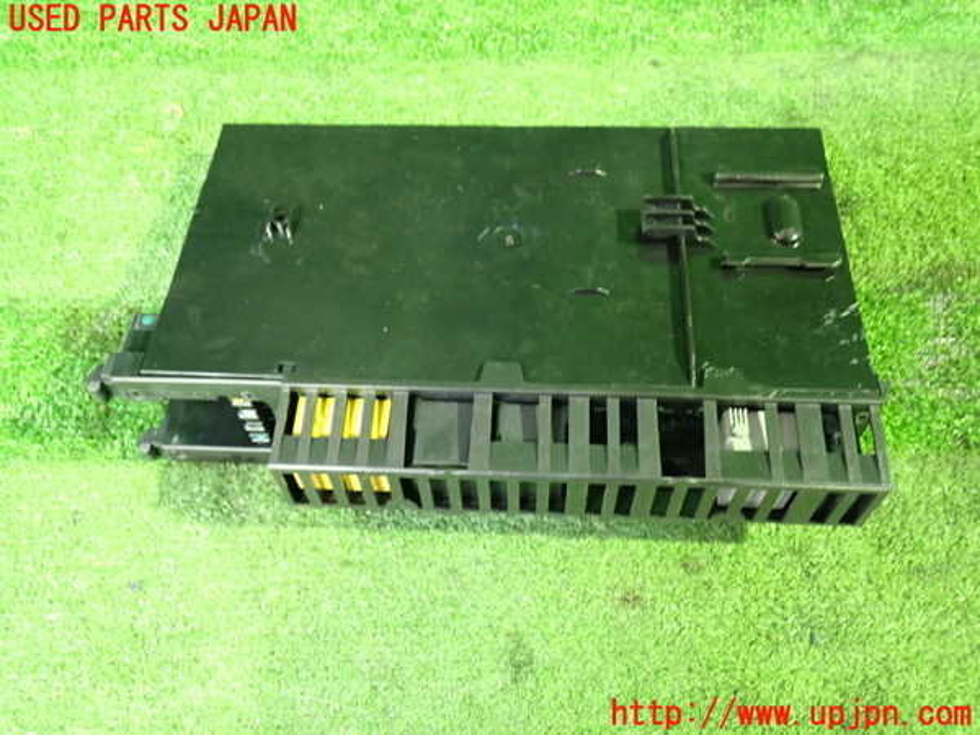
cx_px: 490
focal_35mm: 30
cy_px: 368
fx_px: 849
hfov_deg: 60.0
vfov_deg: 46.8
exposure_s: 1/10
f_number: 2.3
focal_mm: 5.4
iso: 800
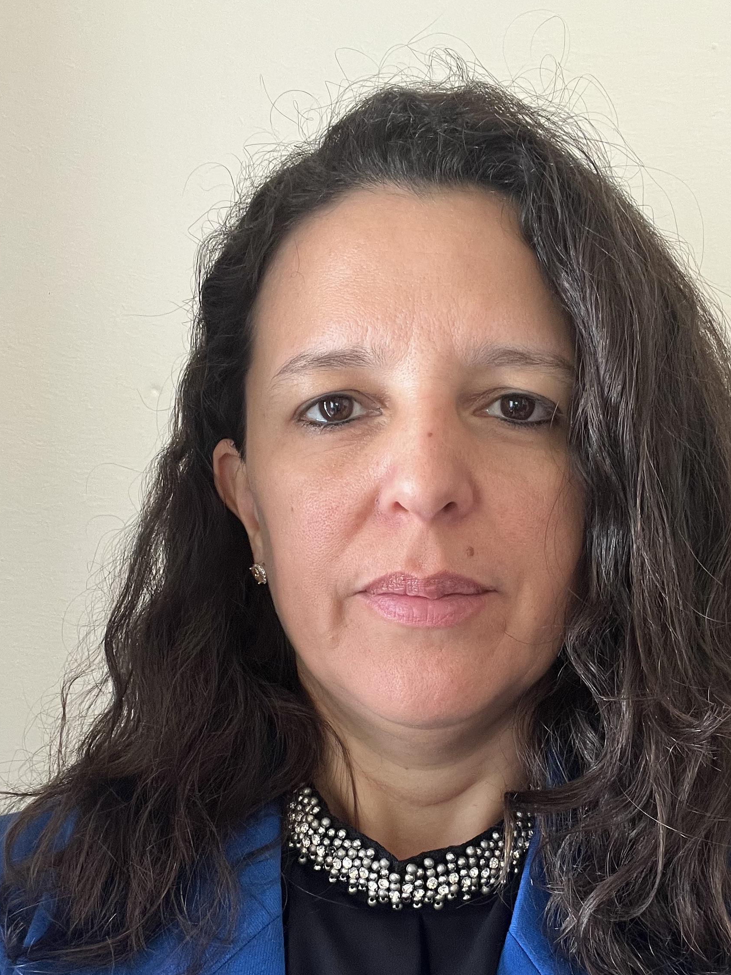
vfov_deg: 45.0
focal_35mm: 41
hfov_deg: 35.0
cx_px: 432
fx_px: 1154
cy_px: 663
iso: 125
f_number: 2.2
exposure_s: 1/60
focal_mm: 2.71
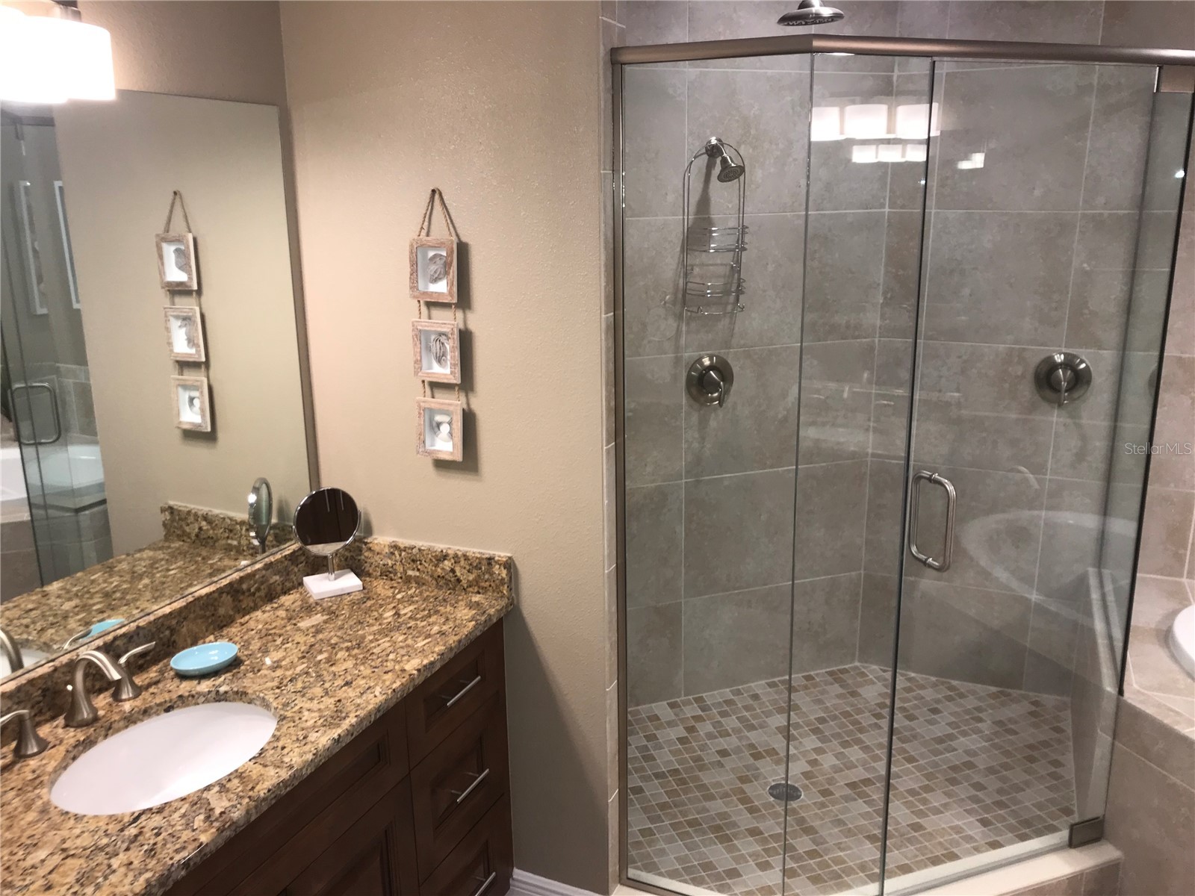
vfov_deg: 49.7
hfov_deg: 63.4
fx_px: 967
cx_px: 598
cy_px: 448
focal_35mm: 28
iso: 20
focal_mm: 3.99
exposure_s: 1/40
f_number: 1.8
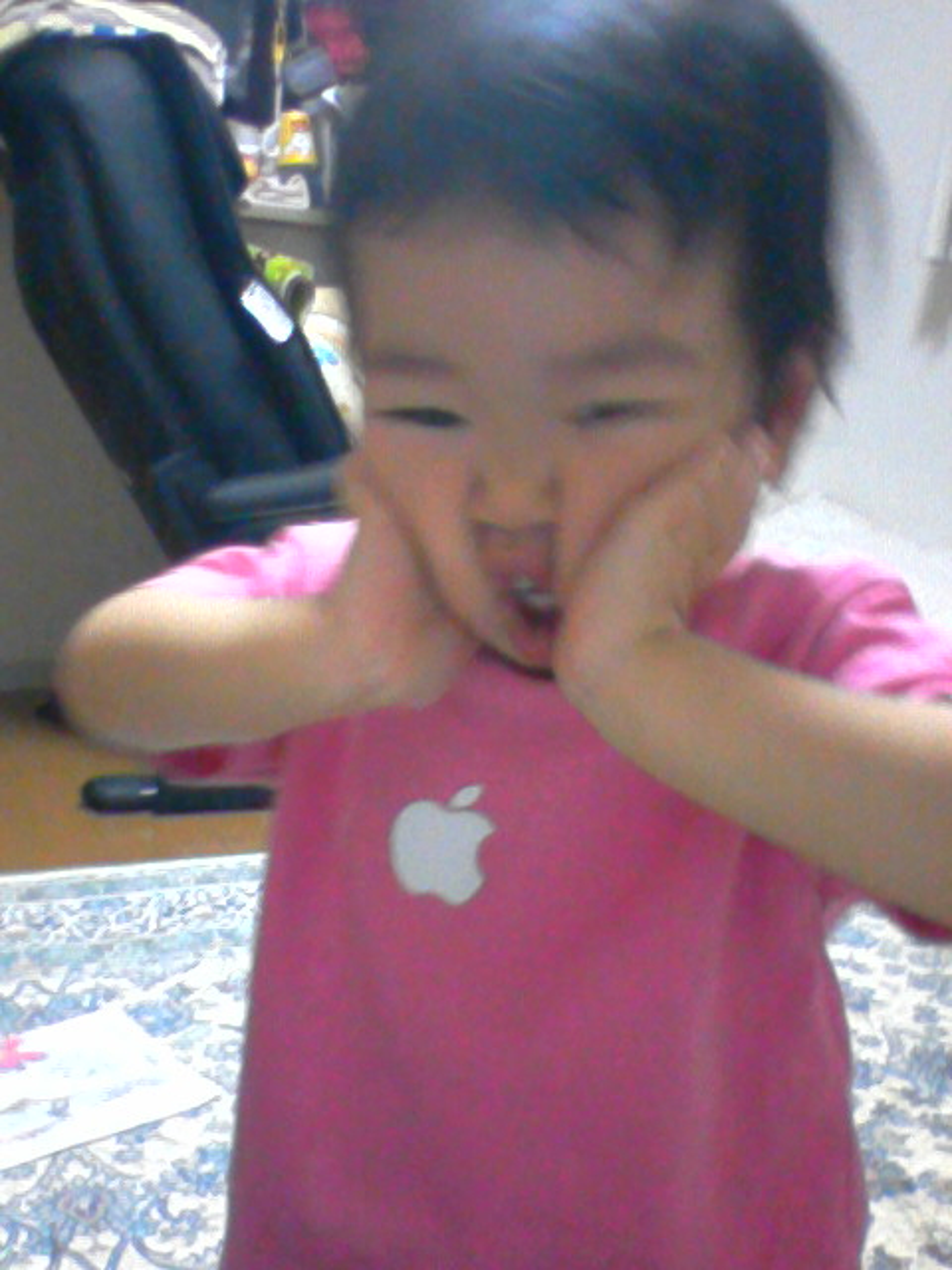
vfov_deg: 61.7
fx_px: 1063
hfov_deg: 48.2
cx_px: 476
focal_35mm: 29
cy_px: 635
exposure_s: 1/7.81
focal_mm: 1.5
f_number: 2.8
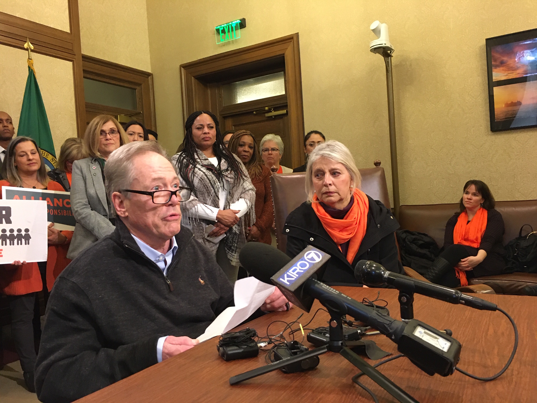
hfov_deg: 61.7
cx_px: 268
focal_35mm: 29
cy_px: 202
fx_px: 450
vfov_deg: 48.2
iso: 200
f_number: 2.2
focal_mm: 4.15
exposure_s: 1/20
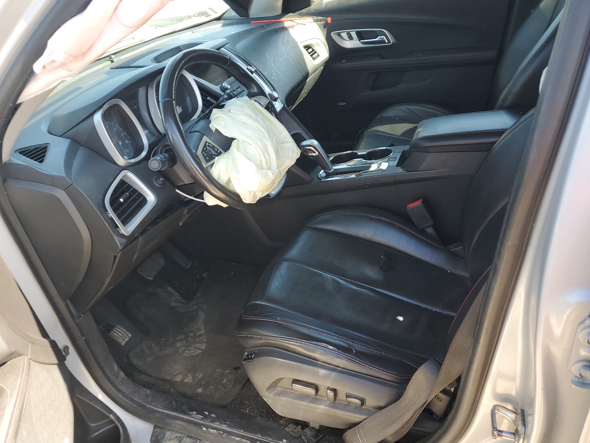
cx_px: 295
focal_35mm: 26
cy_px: 222
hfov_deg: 67.3
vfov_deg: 53.1
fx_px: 443
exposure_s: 1/185
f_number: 1.5
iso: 50
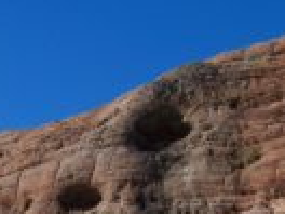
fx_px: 897
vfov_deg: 13.1
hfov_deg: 17.3
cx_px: -43
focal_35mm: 109
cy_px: 285
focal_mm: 5.85
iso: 64
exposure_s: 1/500
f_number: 4
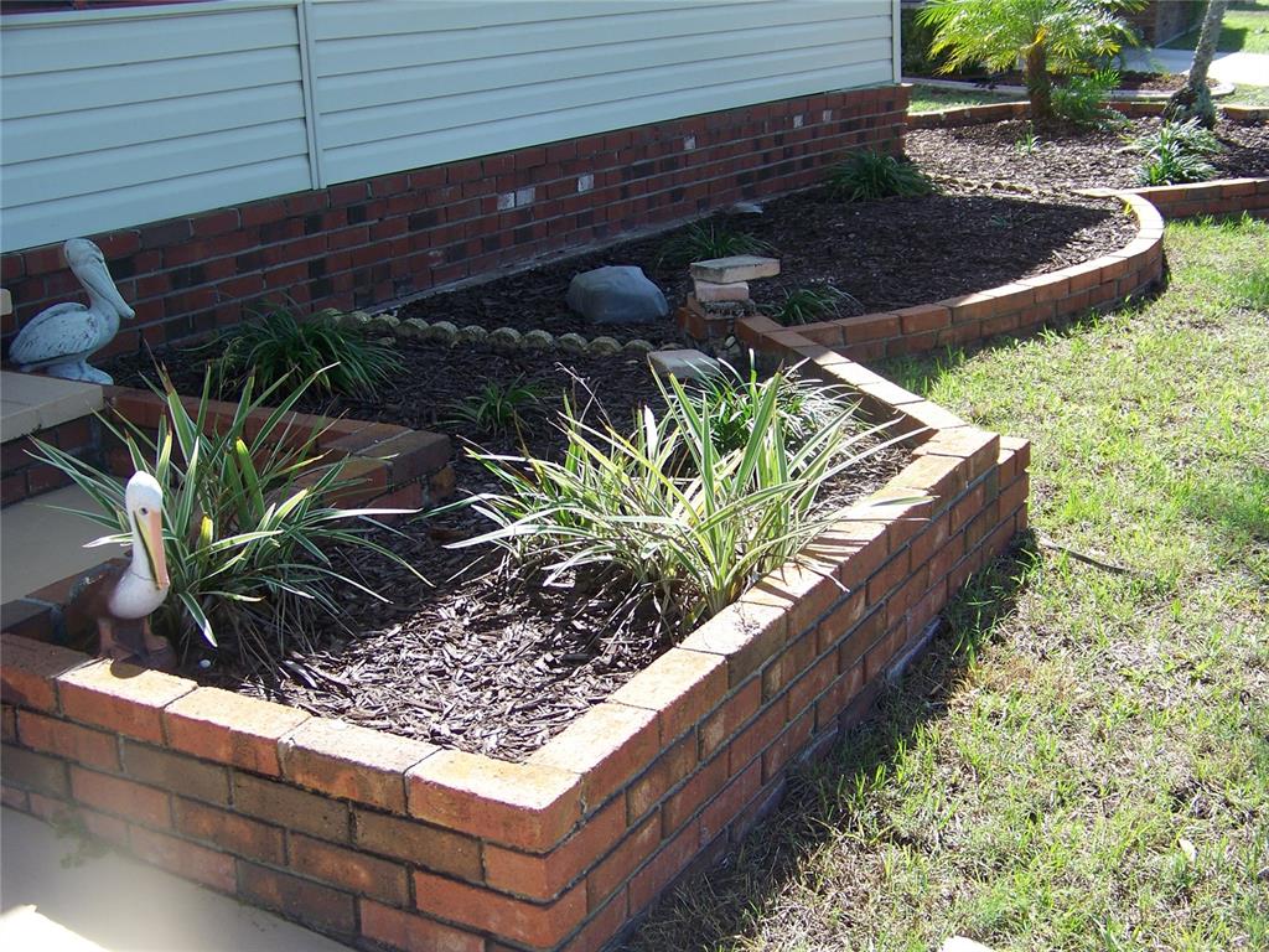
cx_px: 634
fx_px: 1796
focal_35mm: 49
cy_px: 476
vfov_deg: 29.7
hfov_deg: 38.9
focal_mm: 7.6
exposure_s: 1/320
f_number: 2.8
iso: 64
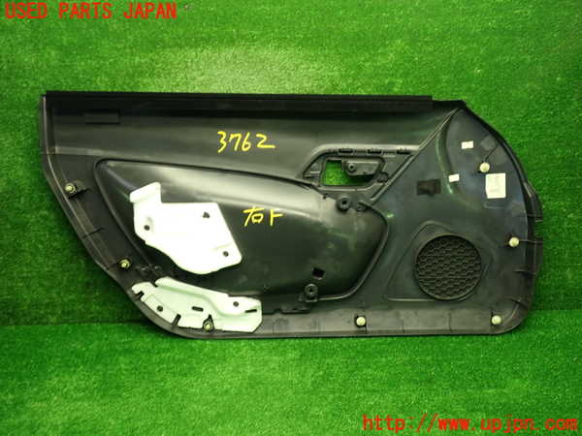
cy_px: 218
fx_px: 504
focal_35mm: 30
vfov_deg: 46.8
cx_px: 291
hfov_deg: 60.0
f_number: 2.3
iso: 200
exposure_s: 1/30
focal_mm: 5.4
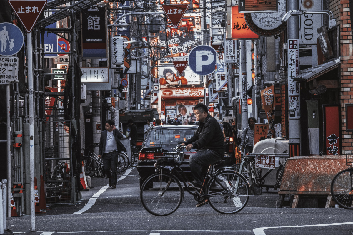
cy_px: 118
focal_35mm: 360
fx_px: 3530
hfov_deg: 5.7
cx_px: 176
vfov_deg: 3.8
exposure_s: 1/250
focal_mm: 360
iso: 500
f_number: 18
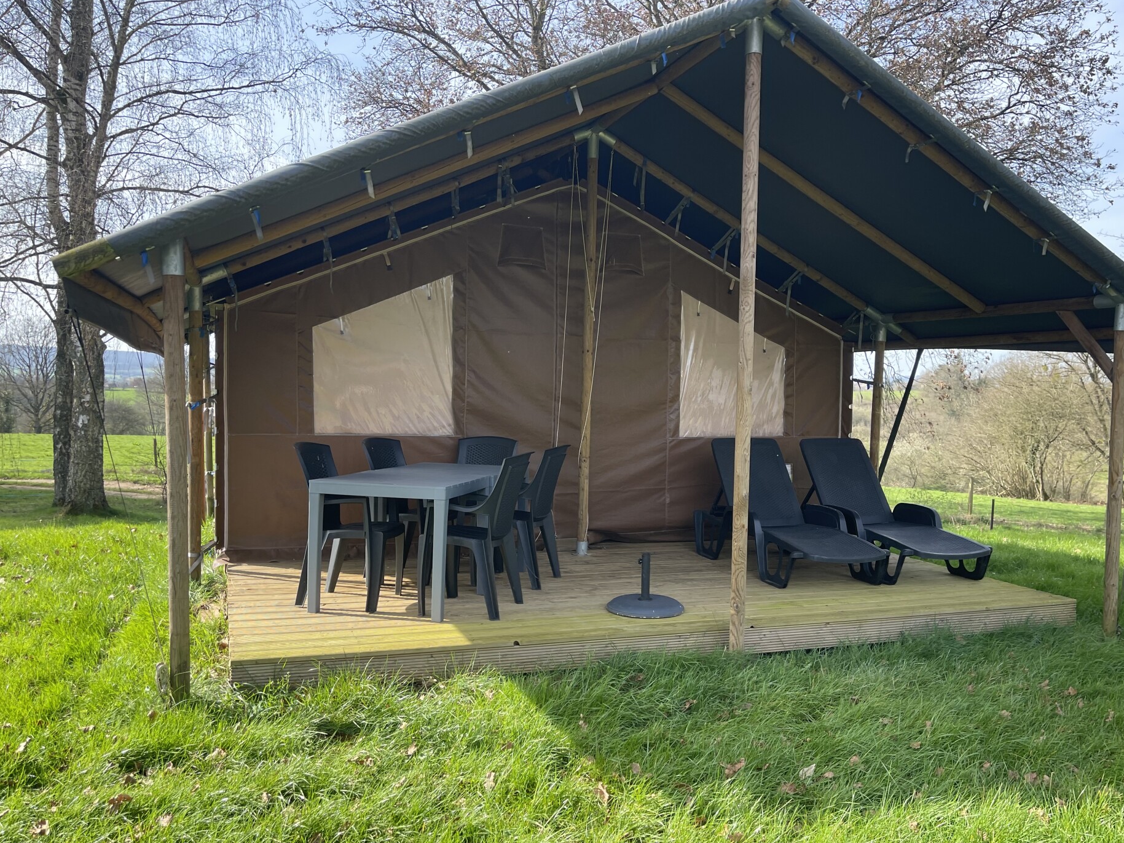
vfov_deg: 49.7
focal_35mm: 28
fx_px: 909
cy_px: 444
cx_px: 600
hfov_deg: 63.4
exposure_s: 1/635
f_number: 1.6
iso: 32
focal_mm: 5.1
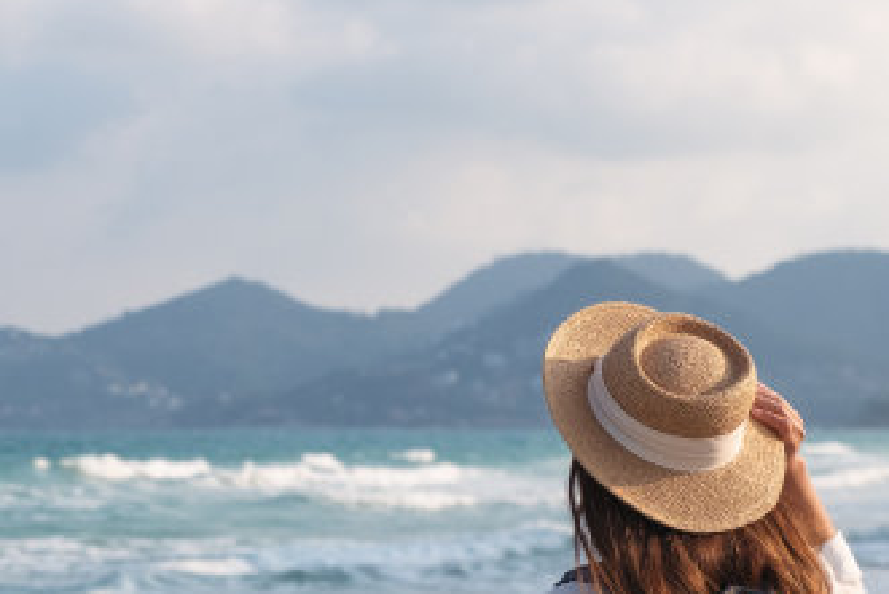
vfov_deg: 12.3
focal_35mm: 111
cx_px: 328
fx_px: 2742
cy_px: 452
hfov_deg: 18.4
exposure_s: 1/3800
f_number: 3.2
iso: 400
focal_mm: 40.1
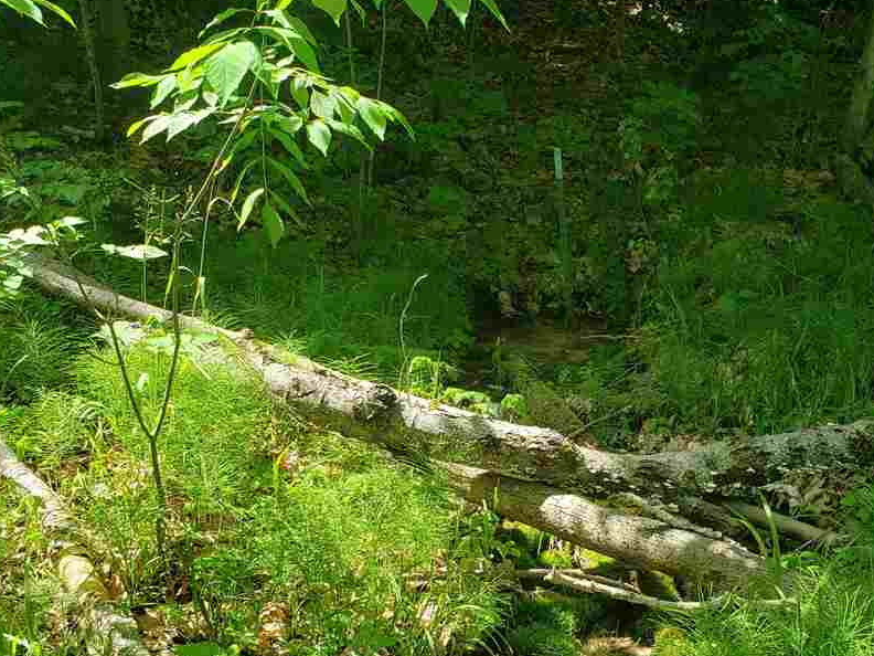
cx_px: 554
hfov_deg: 44.4
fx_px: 1060
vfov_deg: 33.8
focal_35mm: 42
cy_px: 469
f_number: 2.4
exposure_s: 1/283
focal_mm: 4.3
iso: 50
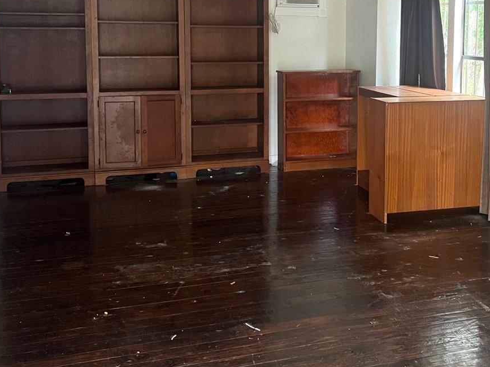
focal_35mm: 48
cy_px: 88
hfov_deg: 39.2
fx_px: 679
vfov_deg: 29.7
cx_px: 328
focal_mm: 5.7
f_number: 1.5
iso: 400
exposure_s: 1/60
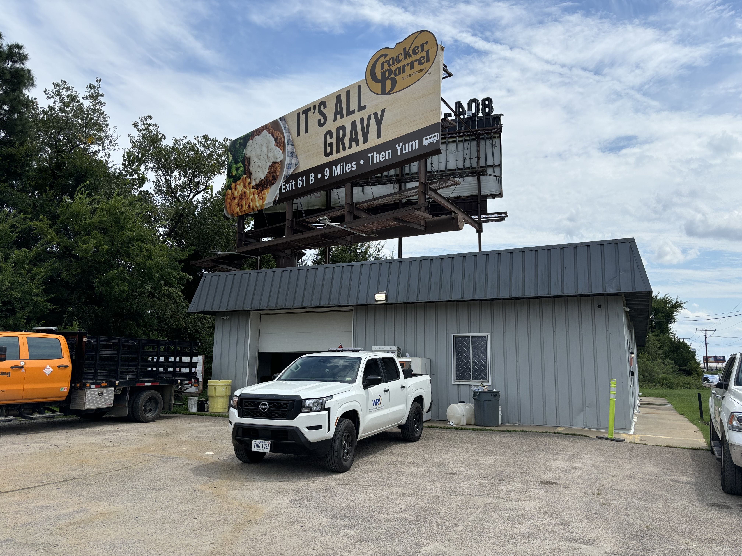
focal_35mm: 26
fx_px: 557
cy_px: 278
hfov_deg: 67.3
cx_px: 371
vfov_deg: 53.1
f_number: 1.6
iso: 50
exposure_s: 1/4854
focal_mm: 5.96
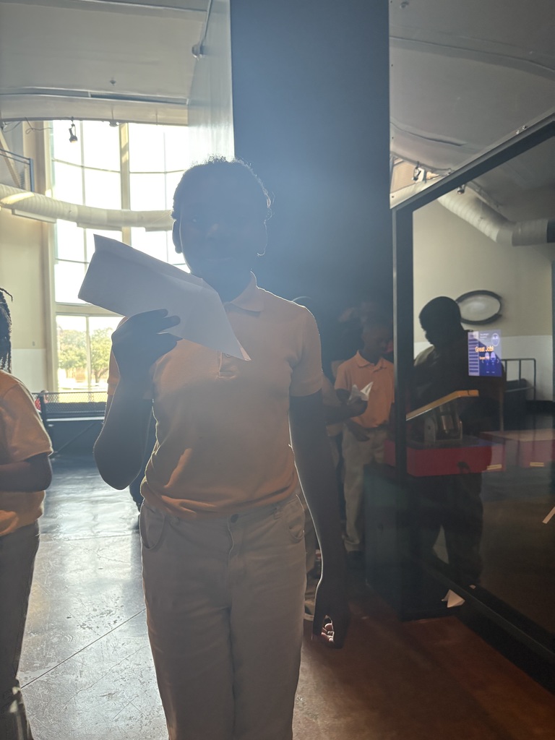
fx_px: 556
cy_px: 370
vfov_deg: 67.3
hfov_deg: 53.1
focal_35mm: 26
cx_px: 278
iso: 200
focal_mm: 5.96
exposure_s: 1/60
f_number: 1.6
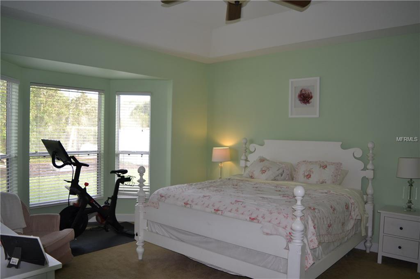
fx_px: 315
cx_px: 210
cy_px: 140
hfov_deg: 67.4
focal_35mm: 27
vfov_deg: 47.9
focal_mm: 18
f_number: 4
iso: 220
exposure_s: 1/125
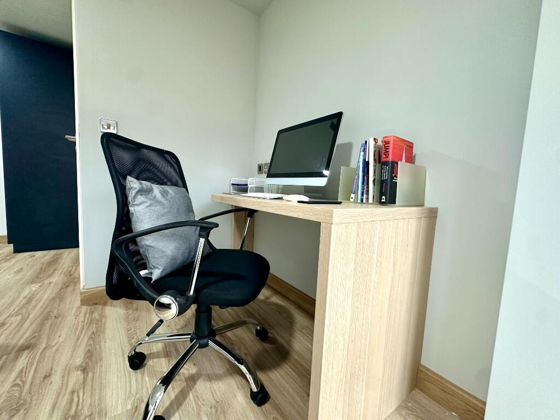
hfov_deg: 102.1
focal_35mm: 14
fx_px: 226
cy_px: 210
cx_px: 280
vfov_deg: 85.7
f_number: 2.2
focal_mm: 2.22
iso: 200
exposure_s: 1/50
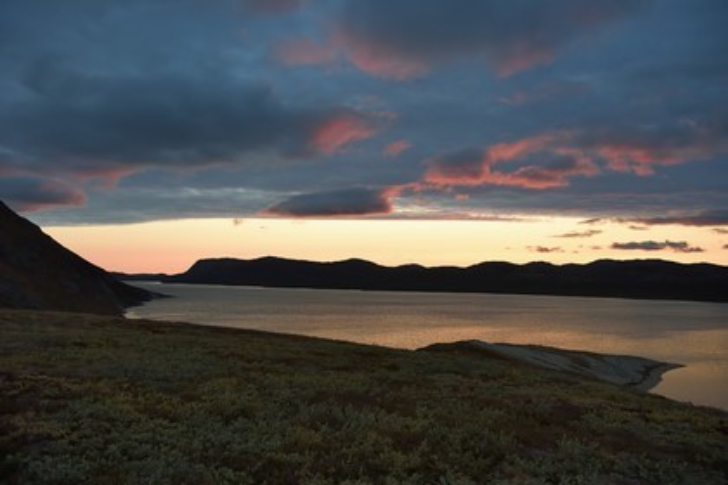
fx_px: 647
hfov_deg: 58.7
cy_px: 242
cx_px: 364
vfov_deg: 41.1
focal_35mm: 32
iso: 400
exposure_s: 1/200
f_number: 5.6
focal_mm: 32
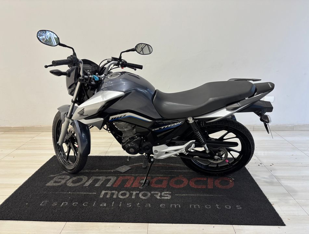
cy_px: 117
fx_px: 233
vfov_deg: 53.3
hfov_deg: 67.1
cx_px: 154
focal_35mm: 26
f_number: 1.6
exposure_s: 1/60
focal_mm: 5.96
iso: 200
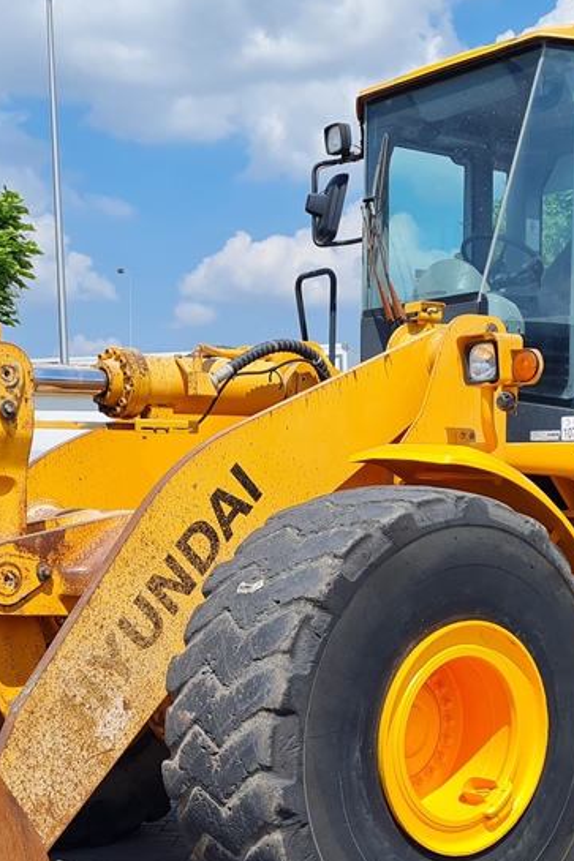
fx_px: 1436
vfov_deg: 32.7
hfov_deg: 22.6
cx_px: 237
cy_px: 653
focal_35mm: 60
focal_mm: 5.4
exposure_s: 1/2792
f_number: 1.8
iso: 50
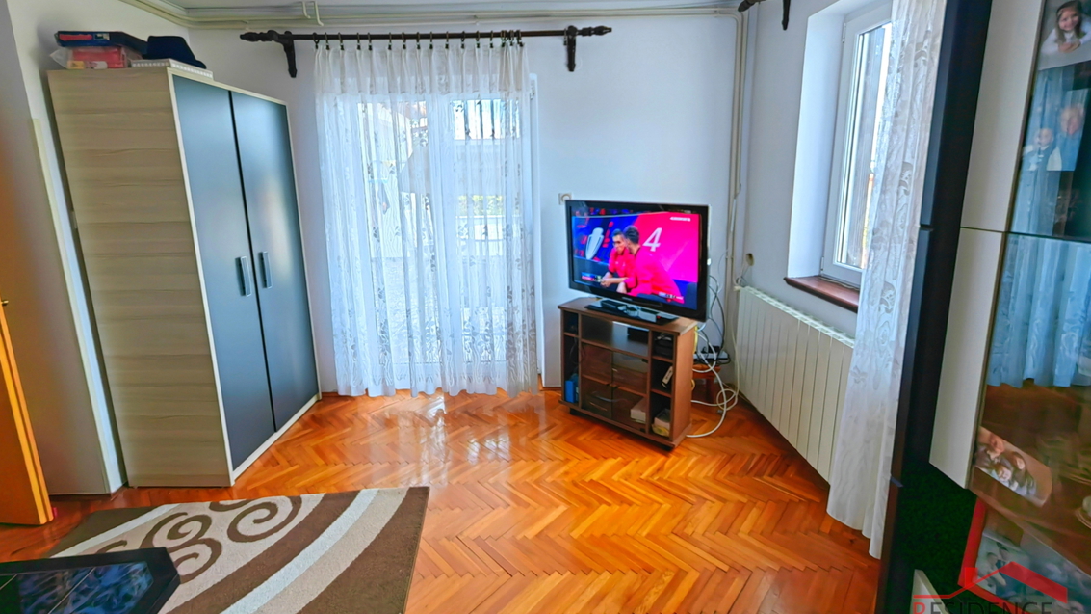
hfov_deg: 103.0
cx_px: 532
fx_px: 434
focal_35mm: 15
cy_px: 253
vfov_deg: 69.9
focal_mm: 1.76
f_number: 2.2
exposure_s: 1/100
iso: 80
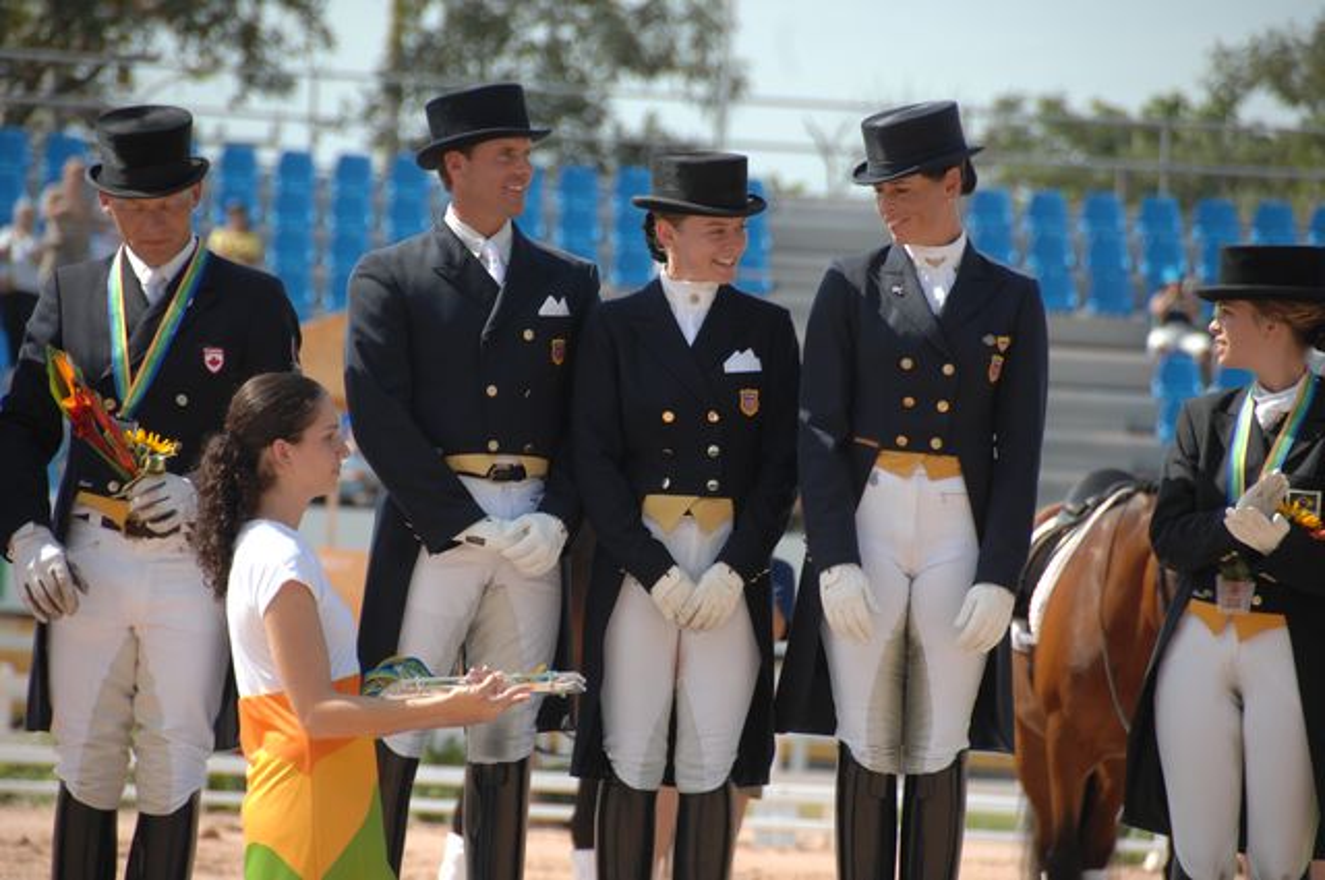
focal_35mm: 300
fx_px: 11028
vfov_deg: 4.6
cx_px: 662
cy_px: 440
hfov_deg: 6.9
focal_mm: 200
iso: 200
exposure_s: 1/500
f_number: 5.6
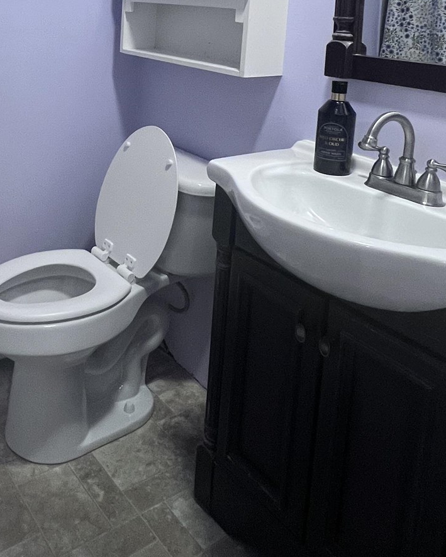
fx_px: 544
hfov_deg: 42.8
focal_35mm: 33
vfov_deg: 49.0
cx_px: 98
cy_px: 65
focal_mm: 1.57
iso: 320
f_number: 1.8
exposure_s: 1/60
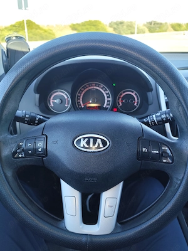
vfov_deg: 73.9
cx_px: 94
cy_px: 126
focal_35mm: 23
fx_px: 167
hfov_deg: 58.9
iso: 80
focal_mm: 6.19
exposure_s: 1/120
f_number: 1.65
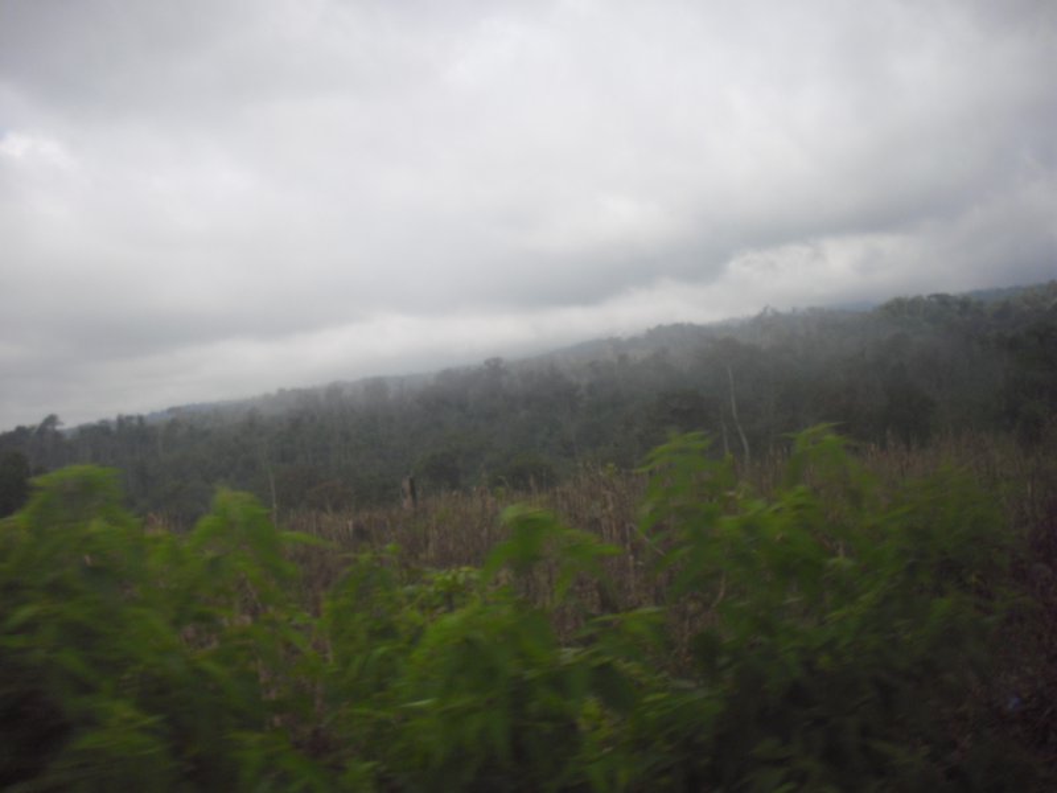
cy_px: 396
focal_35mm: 38
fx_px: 1160
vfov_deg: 37.7
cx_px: 528
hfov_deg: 49.0
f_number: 2.8
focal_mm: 6.2
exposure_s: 1/160
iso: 100
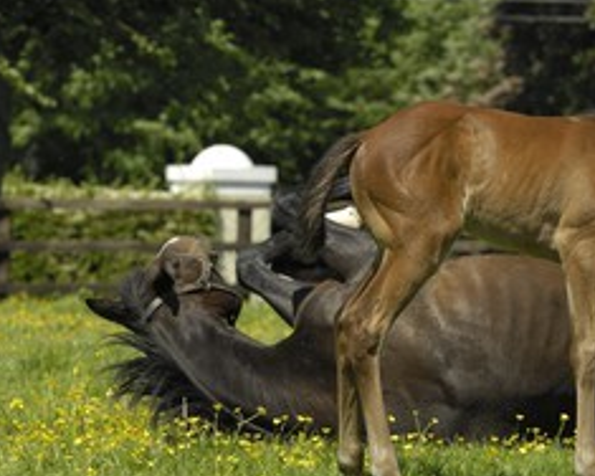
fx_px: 5758
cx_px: 525
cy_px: 208
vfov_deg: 4.7
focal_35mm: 327
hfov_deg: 5.9
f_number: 6
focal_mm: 130
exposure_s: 1/400
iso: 100
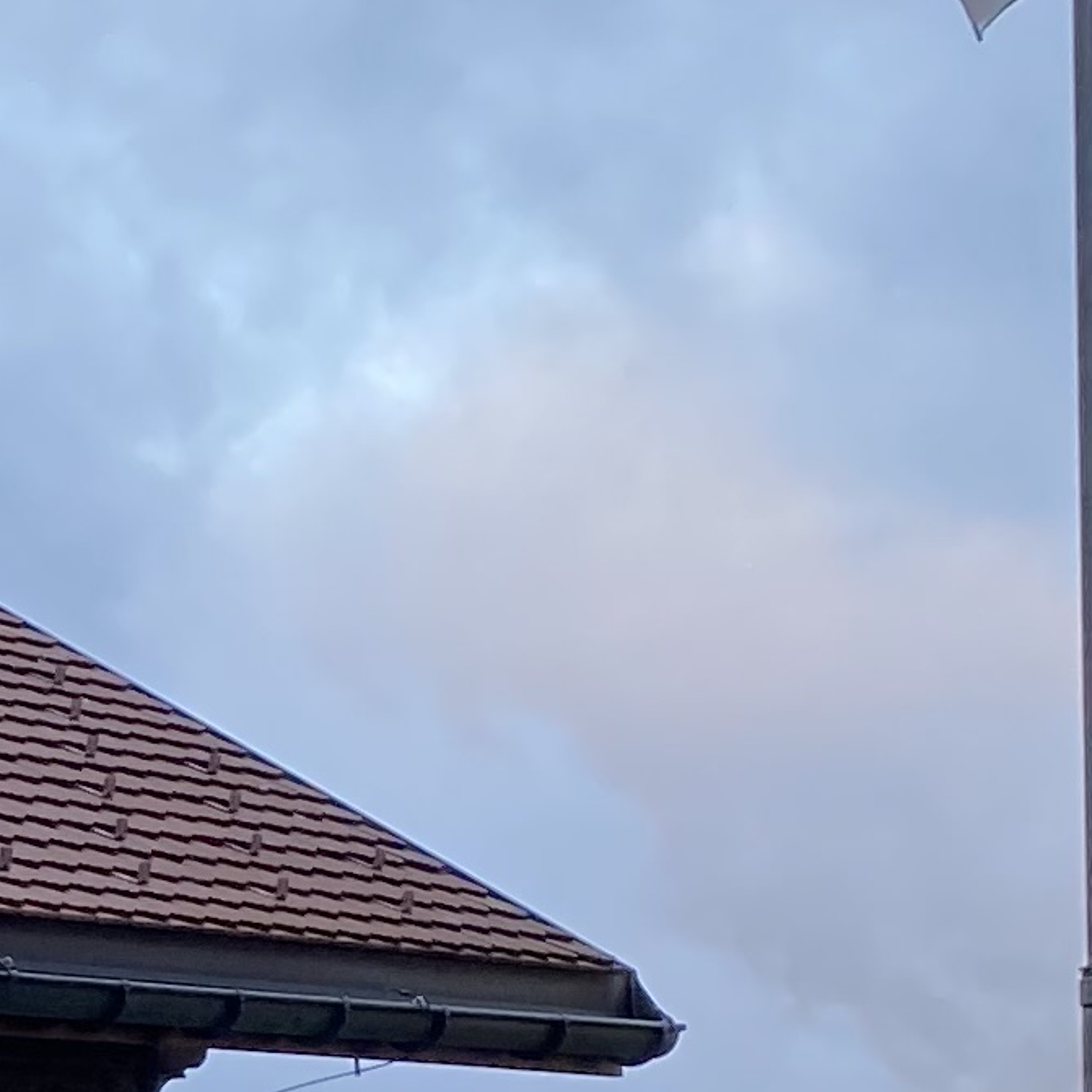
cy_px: 1460
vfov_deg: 12.2
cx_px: -1417
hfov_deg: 10.9
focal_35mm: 138
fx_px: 4925
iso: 50
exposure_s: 1/121
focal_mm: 4.25
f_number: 1.8
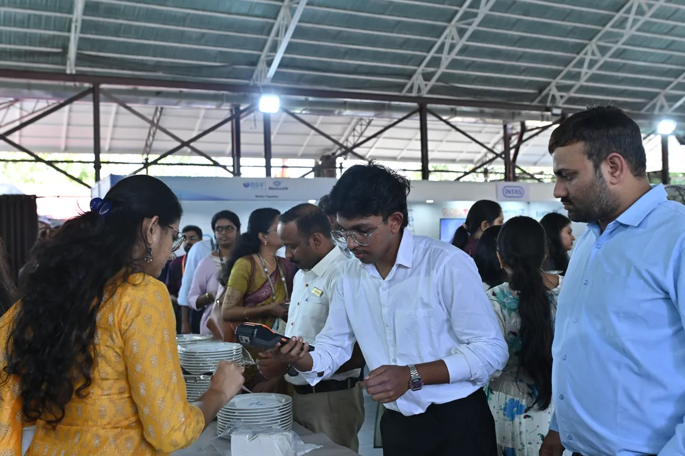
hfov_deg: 48.5
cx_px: 326
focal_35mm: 40
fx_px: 761
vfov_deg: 33.3
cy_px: 257
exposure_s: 1/125
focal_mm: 35
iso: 500
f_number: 4.5
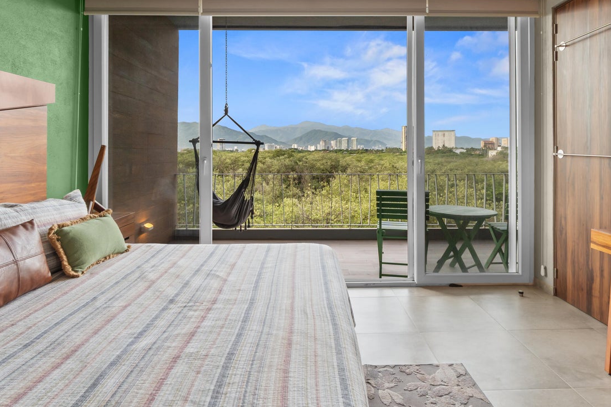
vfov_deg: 58.8
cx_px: 310
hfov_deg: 81.2
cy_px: 155
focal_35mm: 21
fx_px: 356
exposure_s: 1/5
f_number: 9
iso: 250
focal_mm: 10
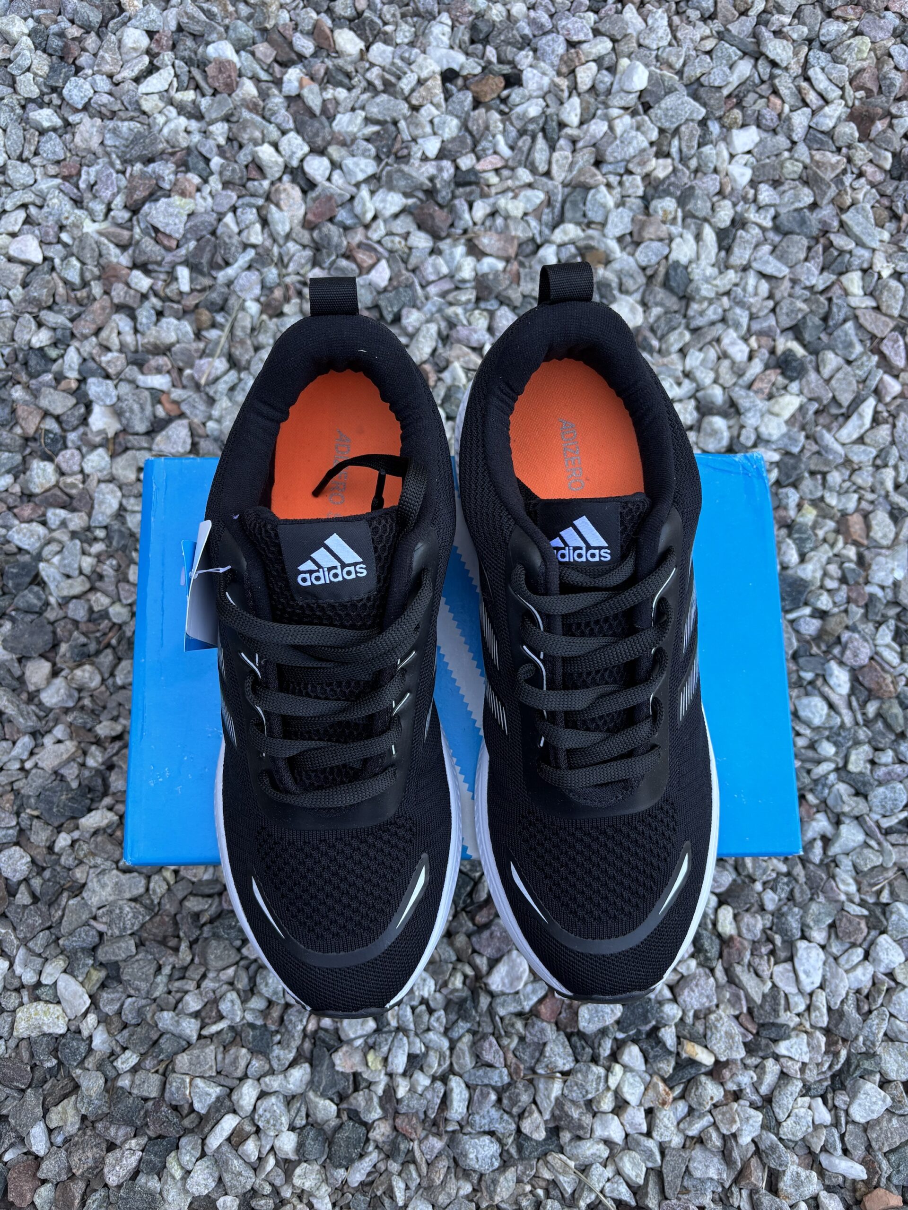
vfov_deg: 67.3
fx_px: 909
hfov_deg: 53.1
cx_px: 454
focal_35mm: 26
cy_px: 605
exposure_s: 1/121
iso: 80
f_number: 1.6
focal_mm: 5.96
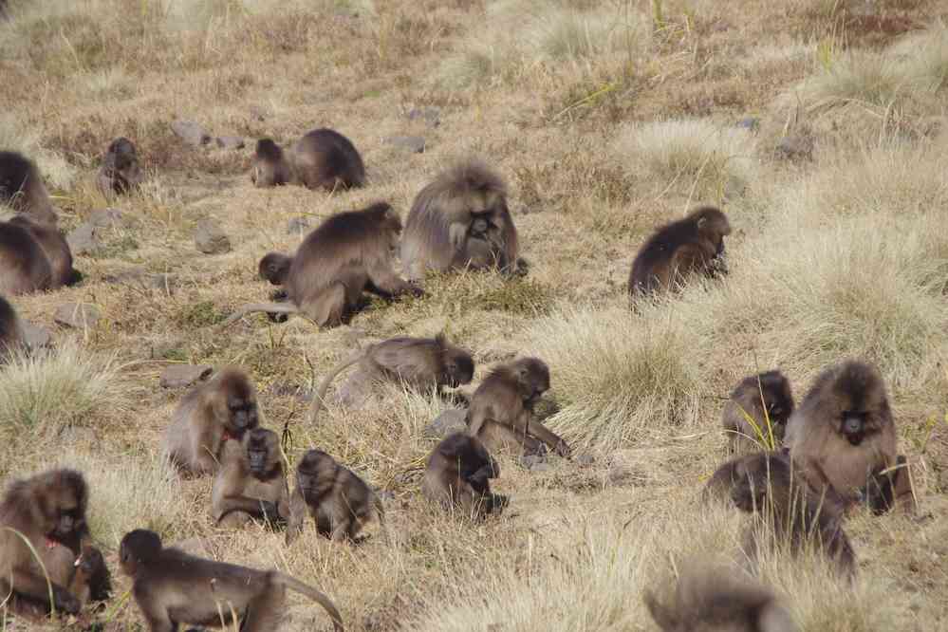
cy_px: 316
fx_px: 6122
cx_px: 474
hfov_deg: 8.9
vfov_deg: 5.9
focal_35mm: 232
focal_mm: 155
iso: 200
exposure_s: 1/200
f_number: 10
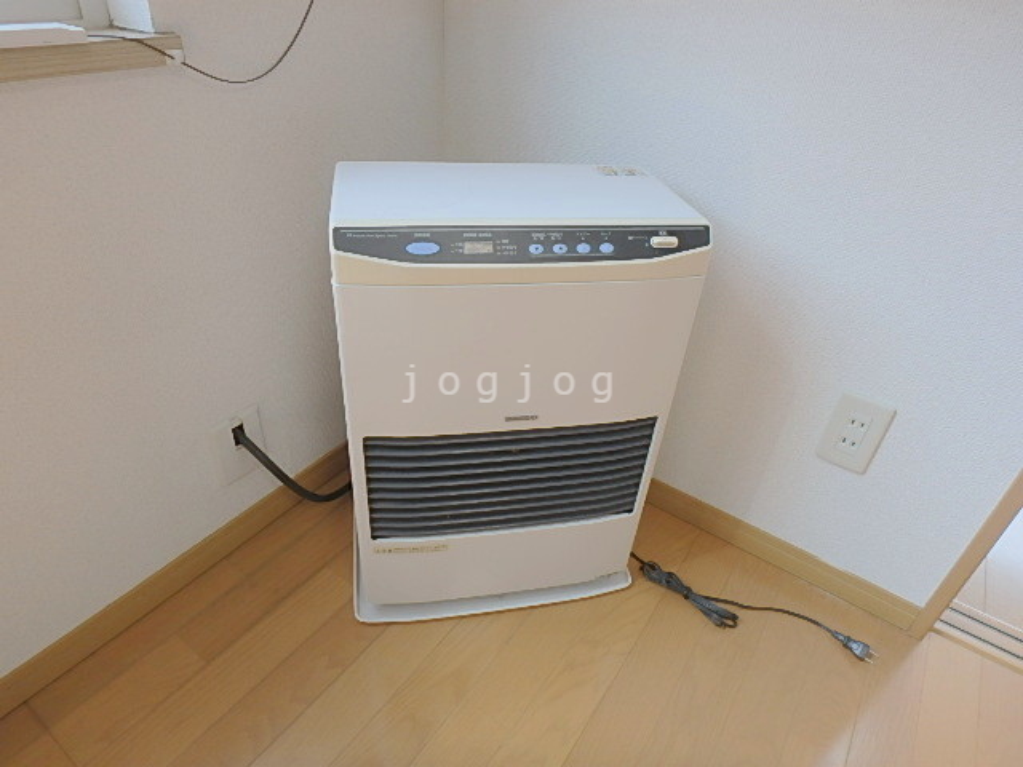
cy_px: 384
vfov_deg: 63.4
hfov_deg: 79.0
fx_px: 621
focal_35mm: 21
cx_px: 512
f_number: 3.5
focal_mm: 3.7
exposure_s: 1/80
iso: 125
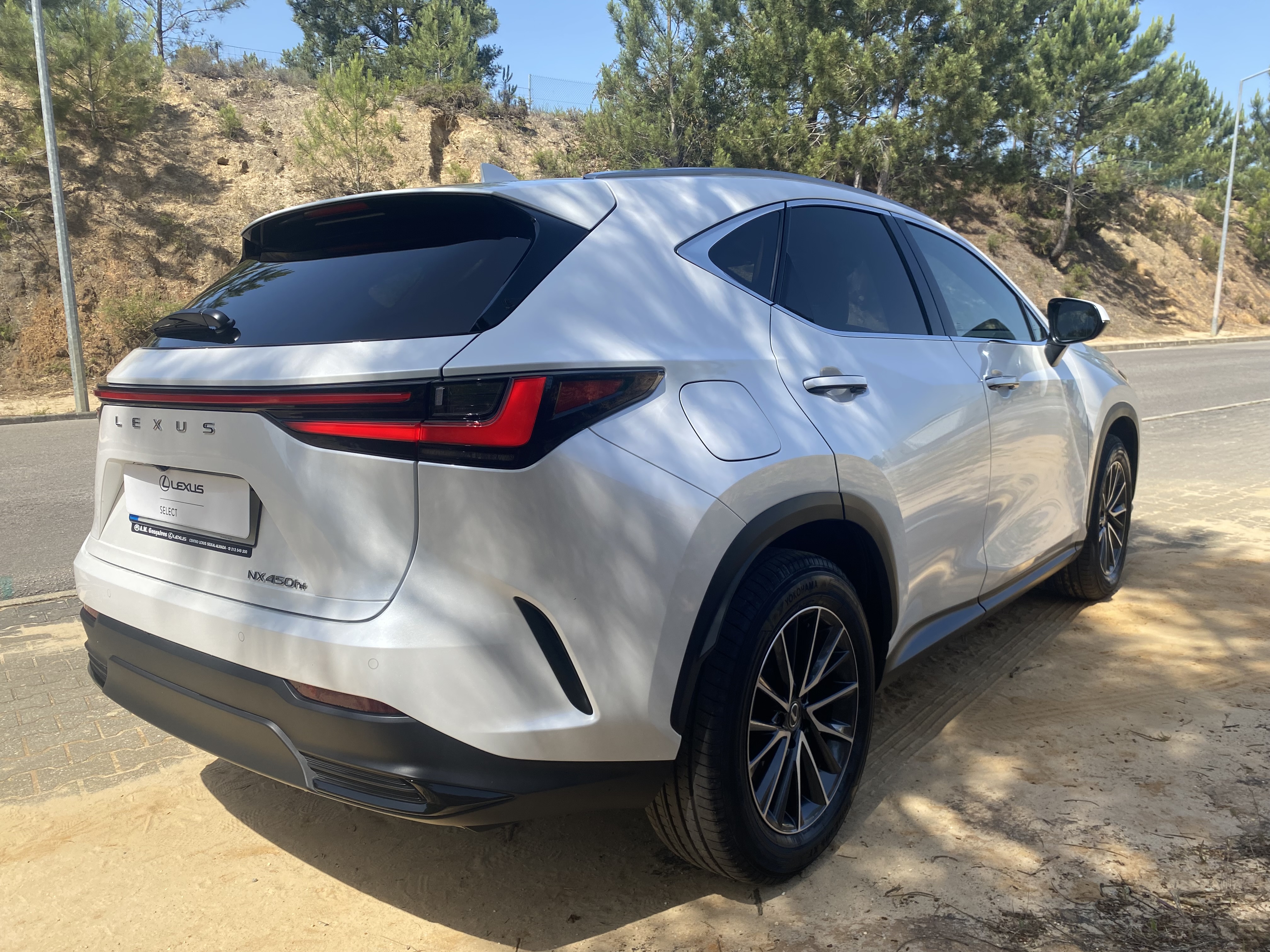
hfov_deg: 67.3
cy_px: 476
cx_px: 635
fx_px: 954
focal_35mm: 26
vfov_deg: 53.1
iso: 32
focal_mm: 4.25
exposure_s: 1/2028
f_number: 1.8
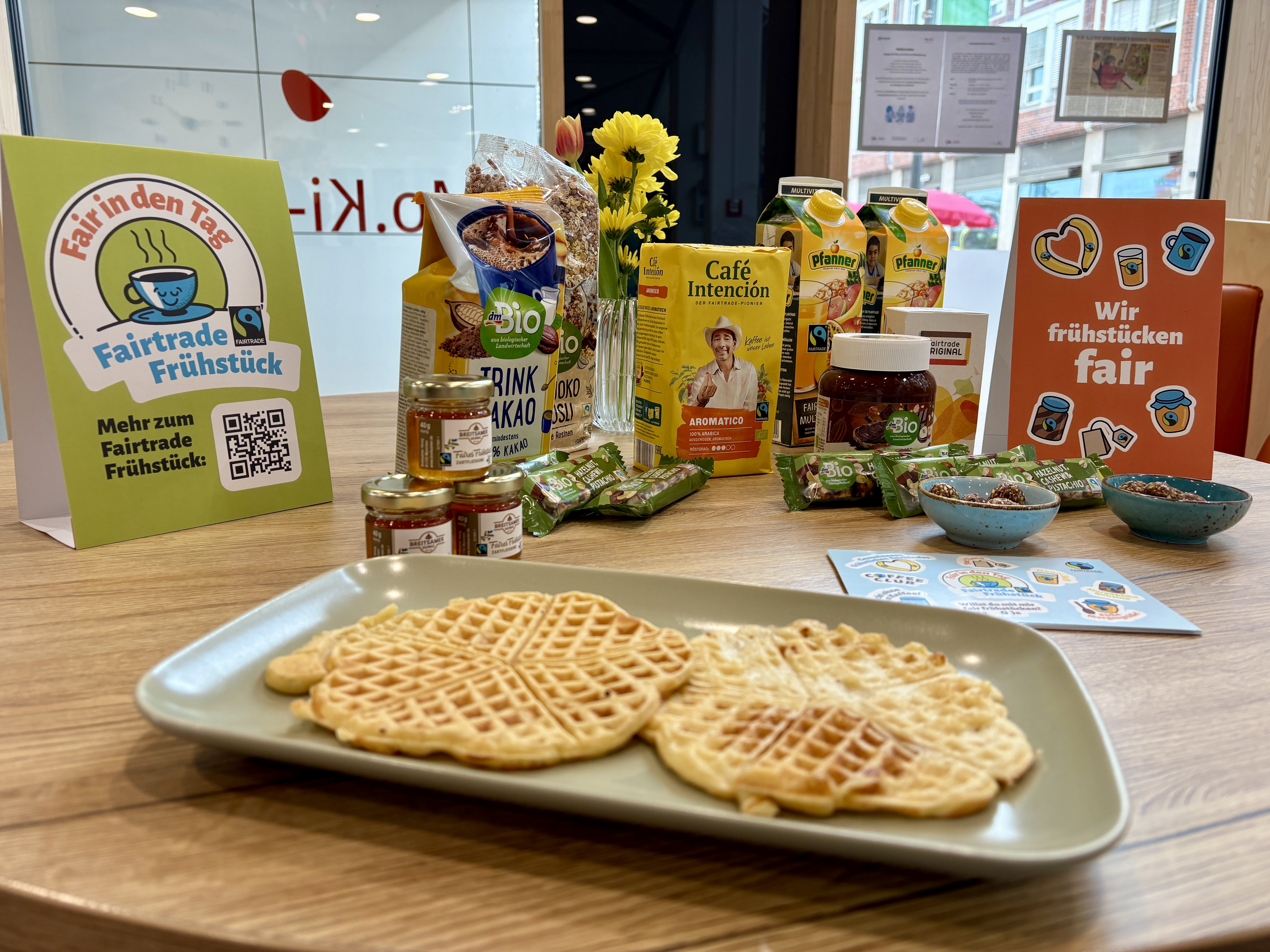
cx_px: 635
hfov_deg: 67.3
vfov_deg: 53.1
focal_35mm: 26
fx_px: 954
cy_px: 476
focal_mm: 5.96
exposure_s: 1/100
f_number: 1.6
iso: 50
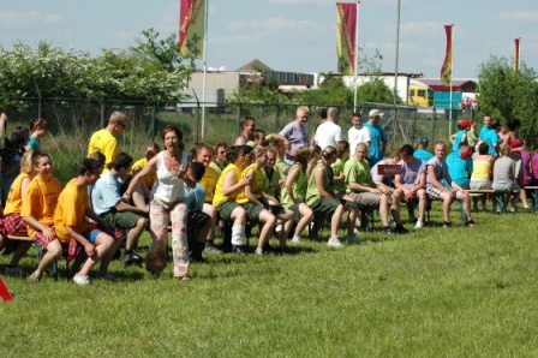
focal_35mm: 105
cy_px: 179
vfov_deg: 13.0
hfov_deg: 19.5
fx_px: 1568
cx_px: 269
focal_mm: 70
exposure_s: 1/2000
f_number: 5.6
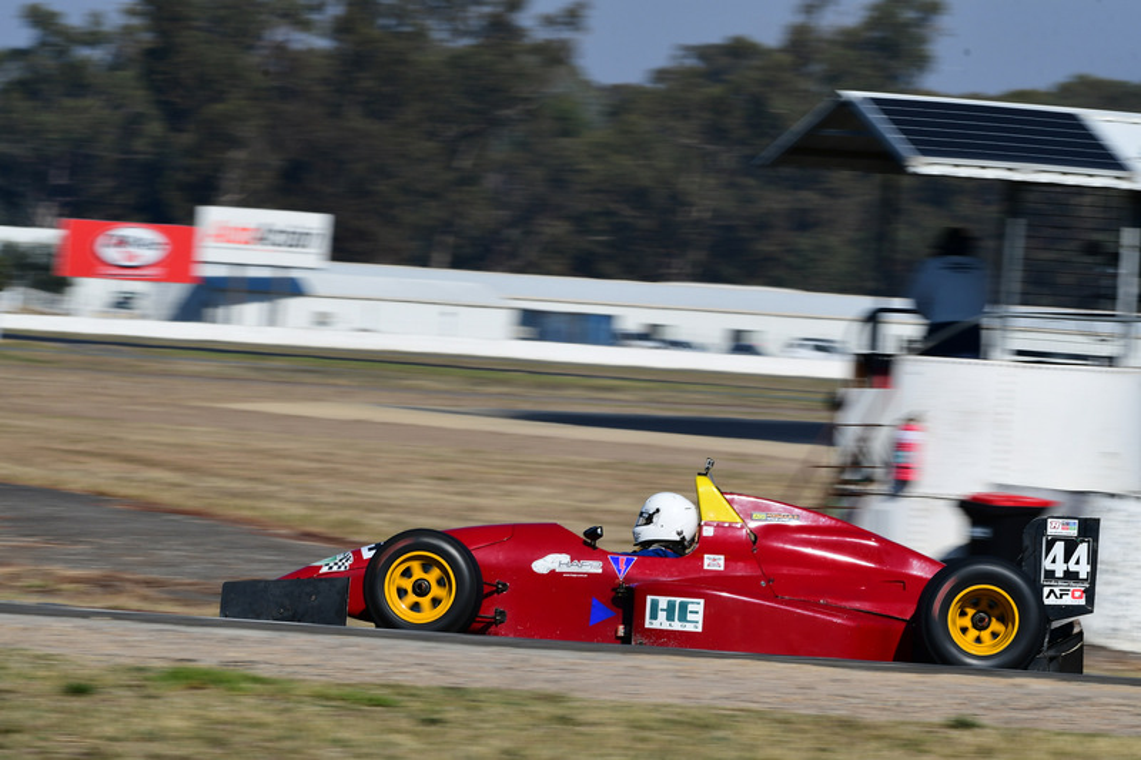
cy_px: 380
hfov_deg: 6.2
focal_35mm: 330
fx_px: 10456
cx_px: 570
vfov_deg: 4.2
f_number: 16
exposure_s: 1/200
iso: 160
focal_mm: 220
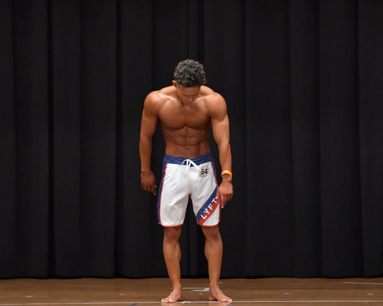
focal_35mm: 289
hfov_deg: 6.7
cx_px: 204
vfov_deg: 5.4
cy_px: 153
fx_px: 3274
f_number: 5.6
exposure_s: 1/400
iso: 6400
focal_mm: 170
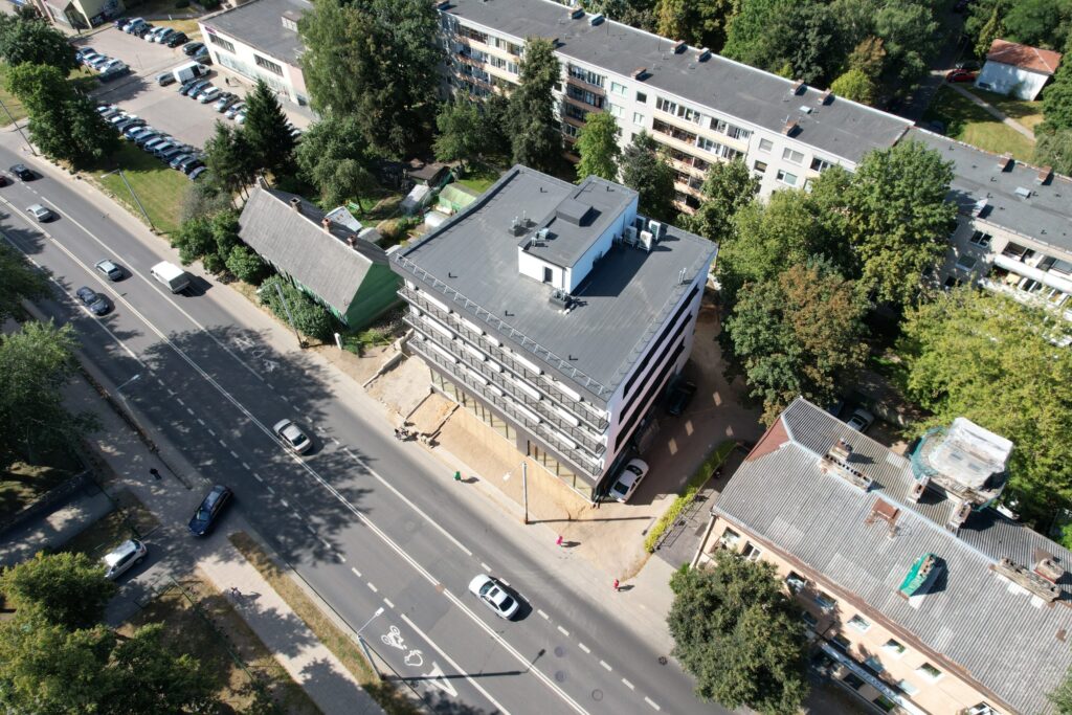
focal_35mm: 22
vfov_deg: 57.2
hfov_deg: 78.6
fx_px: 655
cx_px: 536
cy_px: 358
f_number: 2.8
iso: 100
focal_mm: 8.38
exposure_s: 1/1000
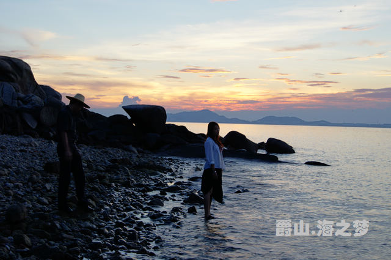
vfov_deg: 25.7
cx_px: 196
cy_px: 130
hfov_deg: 37.9
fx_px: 569
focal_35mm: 52
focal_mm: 35
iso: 200
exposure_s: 1/80
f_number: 5.6
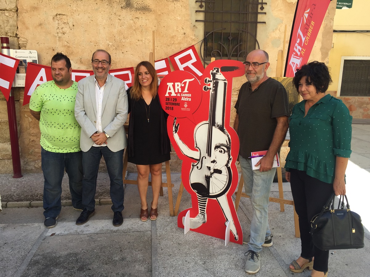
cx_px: 185
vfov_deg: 48.2
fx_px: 310
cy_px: 138
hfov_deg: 61.7
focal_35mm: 29
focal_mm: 4.15
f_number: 2.2
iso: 32
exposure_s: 1/395
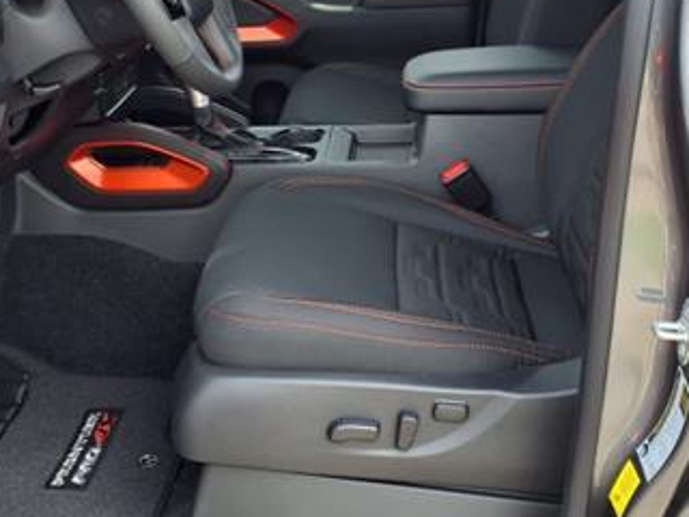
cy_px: 108
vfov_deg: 26.6
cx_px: 332
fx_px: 1075
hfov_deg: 35.5
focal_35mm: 54
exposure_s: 1/370
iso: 40
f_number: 1.9
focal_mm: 3.58
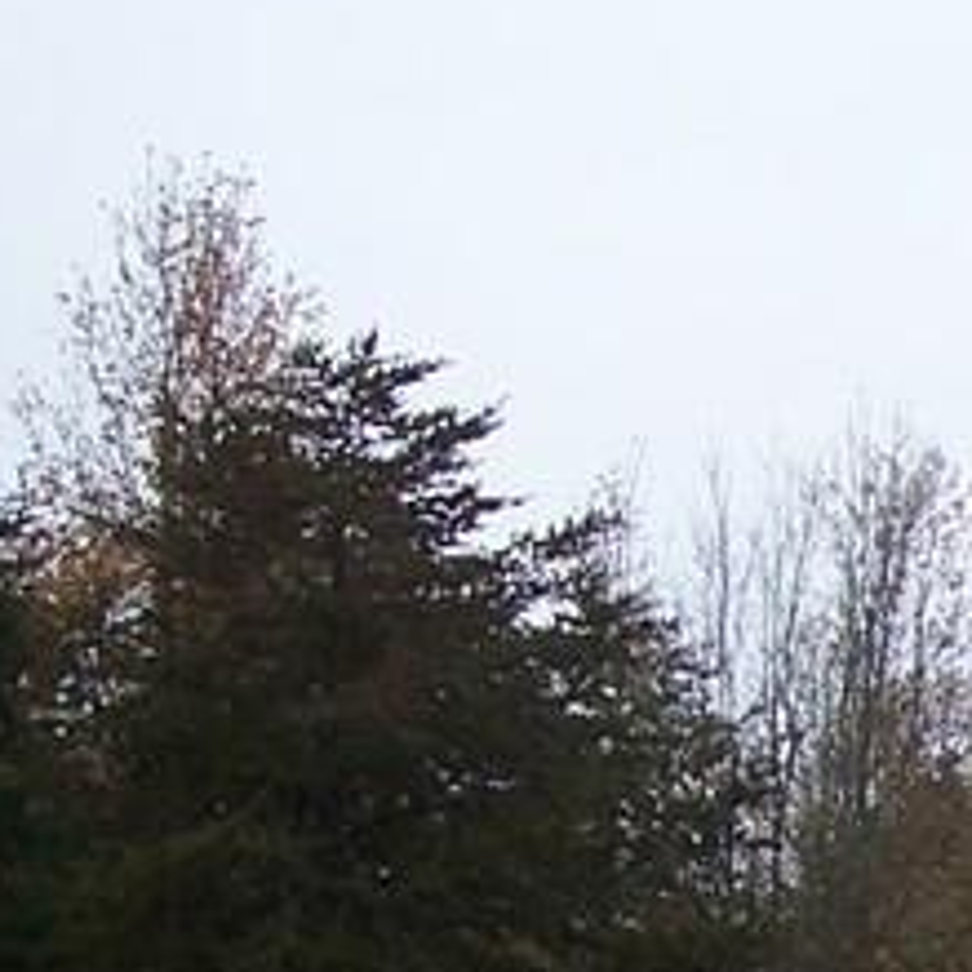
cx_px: 1900
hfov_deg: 10.1
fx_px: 5115
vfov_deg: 10.6
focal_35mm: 161
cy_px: 1287
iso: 100
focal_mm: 8
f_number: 3.4
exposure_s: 1/250
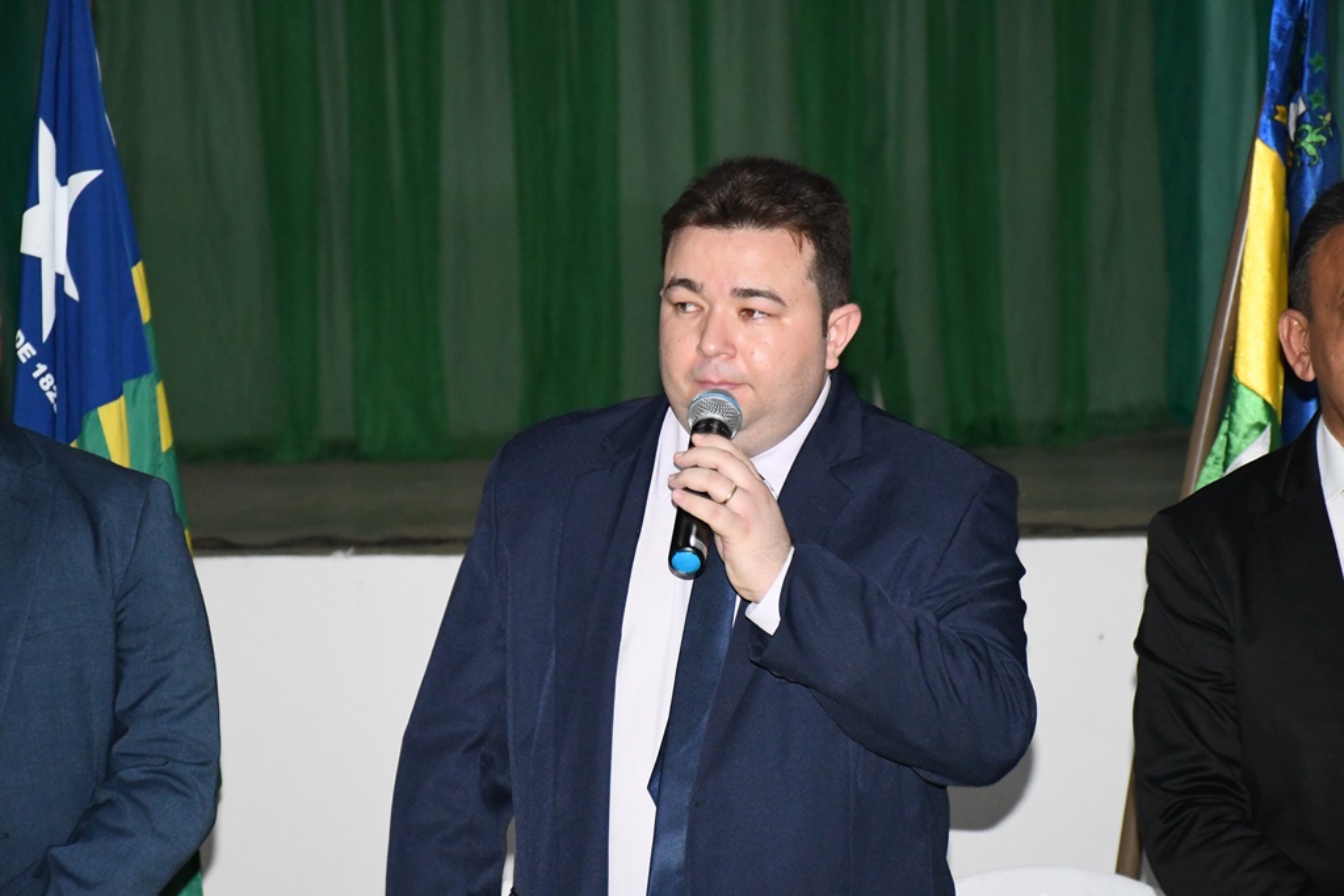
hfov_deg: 17.1
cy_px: 448
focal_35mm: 120
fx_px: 4480
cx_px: 672
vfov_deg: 11.4
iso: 6400
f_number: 6.3
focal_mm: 80
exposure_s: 1/80
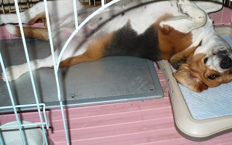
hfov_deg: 38.7
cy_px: 45
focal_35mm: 52
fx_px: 329
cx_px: 139
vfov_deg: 24.7
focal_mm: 6.1
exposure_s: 1/30
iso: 100
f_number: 2.8
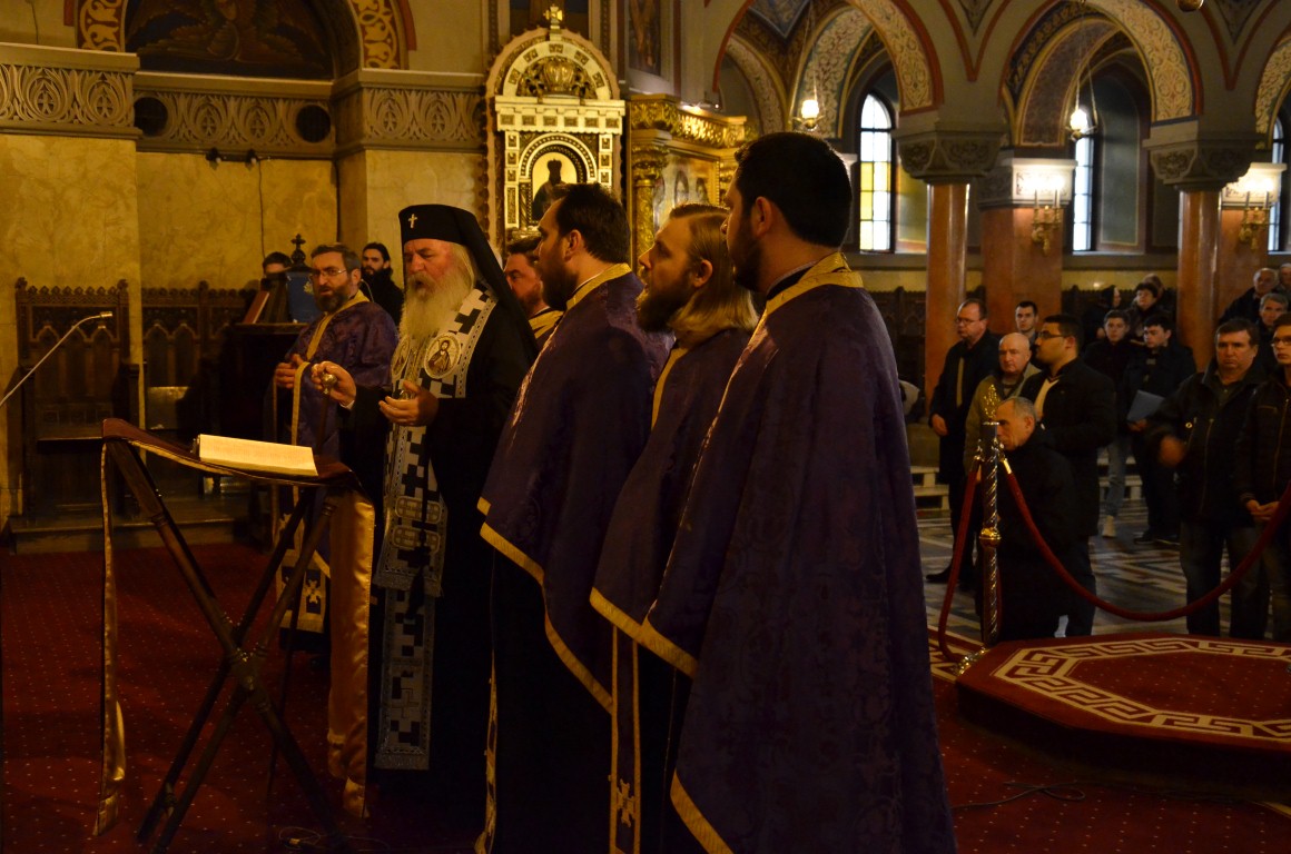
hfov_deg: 41.2
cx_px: 646
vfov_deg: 27.9
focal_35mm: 48
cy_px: 427
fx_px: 1718
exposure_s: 1/30
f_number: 5
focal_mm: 32
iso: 2000
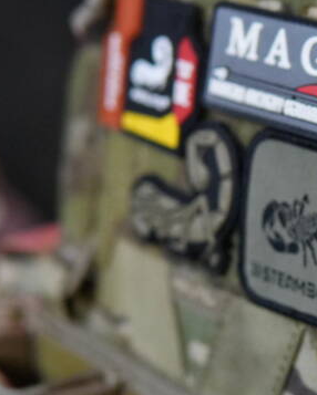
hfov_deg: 12.2
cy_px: 225
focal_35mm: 121
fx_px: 1418
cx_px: 451
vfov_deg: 15.9
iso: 2500
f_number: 2
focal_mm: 30
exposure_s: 1/160
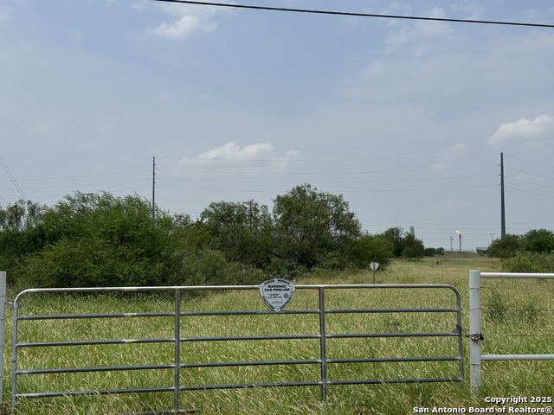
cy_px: 208
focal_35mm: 48
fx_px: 768
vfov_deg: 30.3
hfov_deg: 39.7
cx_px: 277
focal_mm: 6.76
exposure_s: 1/10526
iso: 64
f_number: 1.78
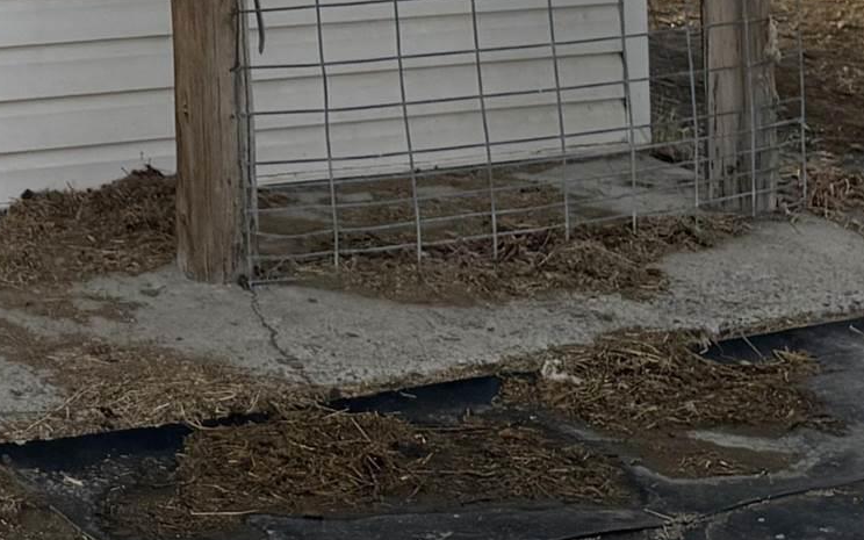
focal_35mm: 105
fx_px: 2472
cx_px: -289
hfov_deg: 18.3
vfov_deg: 11.5
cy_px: -471
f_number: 1.78
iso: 80
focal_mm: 6.76
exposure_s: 1/1637
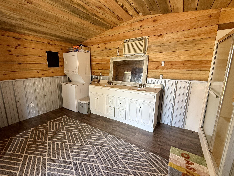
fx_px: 108
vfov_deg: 78.1
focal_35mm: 16
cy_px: 89
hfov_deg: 94.1
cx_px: 104
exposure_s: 1/99
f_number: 2.2
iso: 200
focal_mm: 2.22
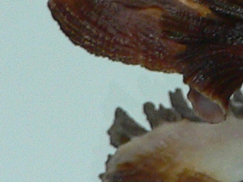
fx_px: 1474
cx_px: 581
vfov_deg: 6.9
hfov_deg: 8.6
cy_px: -146
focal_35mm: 210
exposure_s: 1/60
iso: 100
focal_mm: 4.6
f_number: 2.8
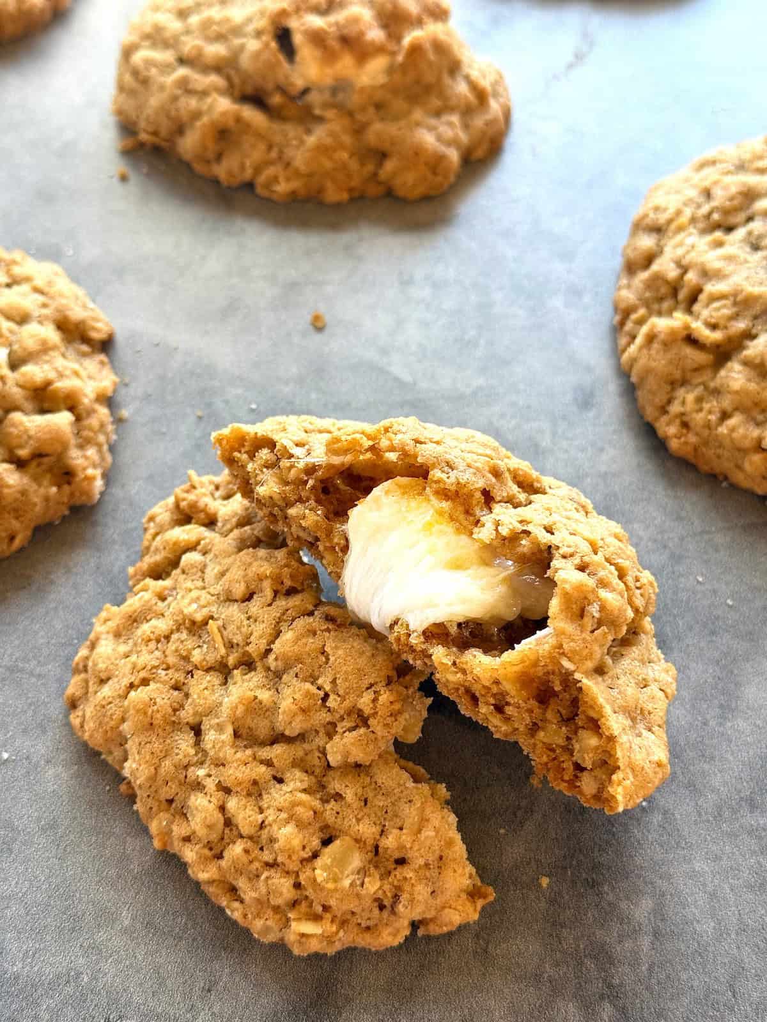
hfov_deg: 30.3
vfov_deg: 39.7
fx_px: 1418
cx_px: 384
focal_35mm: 48
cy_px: 511
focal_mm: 6.8
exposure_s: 1/62
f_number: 1.8
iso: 100
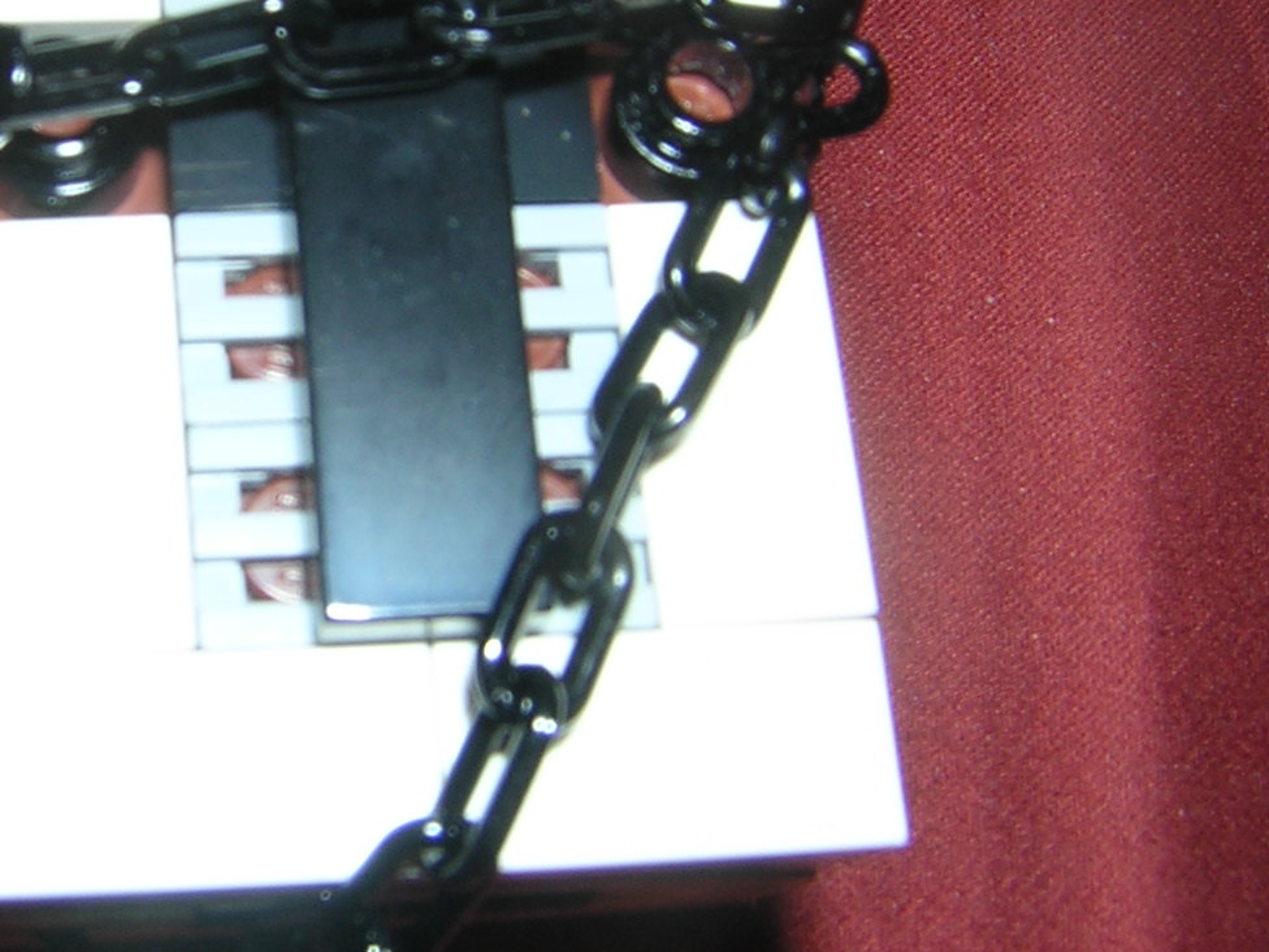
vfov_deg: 24.6
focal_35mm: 59
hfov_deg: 32.2
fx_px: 2163
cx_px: 333
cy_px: 271
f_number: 5.2
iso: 100
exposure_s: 1/60.1
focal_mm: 4.7
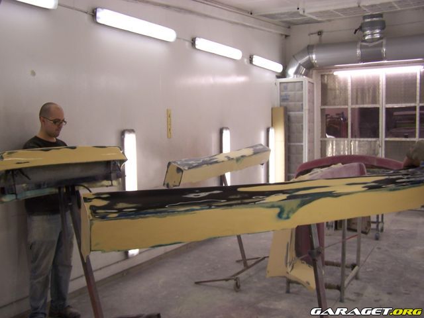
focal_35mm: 38
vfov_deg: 37.7
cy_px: 159
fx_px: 465
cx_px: 212
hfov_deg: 49.0
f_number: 2.8
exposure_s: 1/30
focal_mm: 6.3
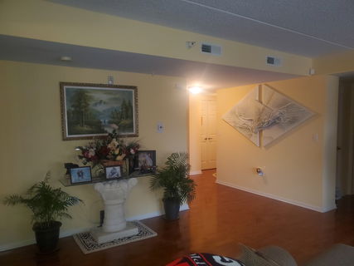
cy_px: 133
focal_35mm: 26
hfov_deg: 67.3
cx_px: 177
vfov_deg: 53.0
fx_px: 266
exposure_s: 1/24
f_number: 1.5
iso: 100
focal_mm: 4.3
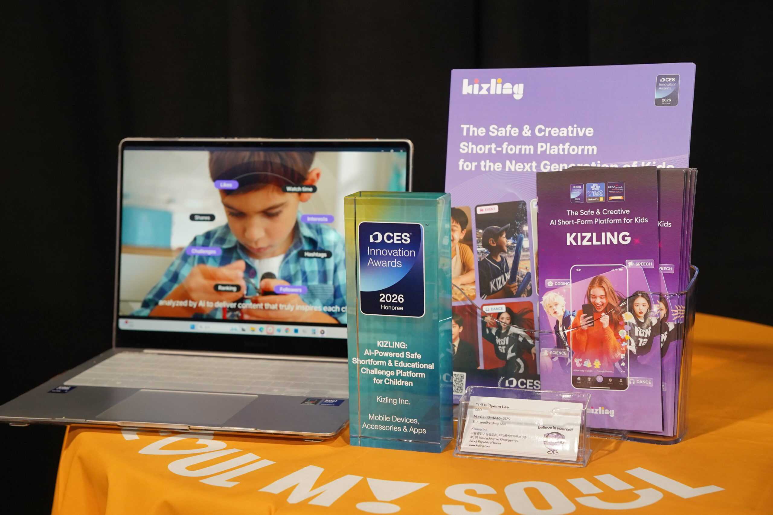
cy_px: 258
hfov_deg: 35.1
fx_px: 1224
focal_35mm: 57
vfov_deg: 23.8
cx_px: 386
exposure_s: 1/160
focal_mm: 38
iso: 1600
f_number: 4
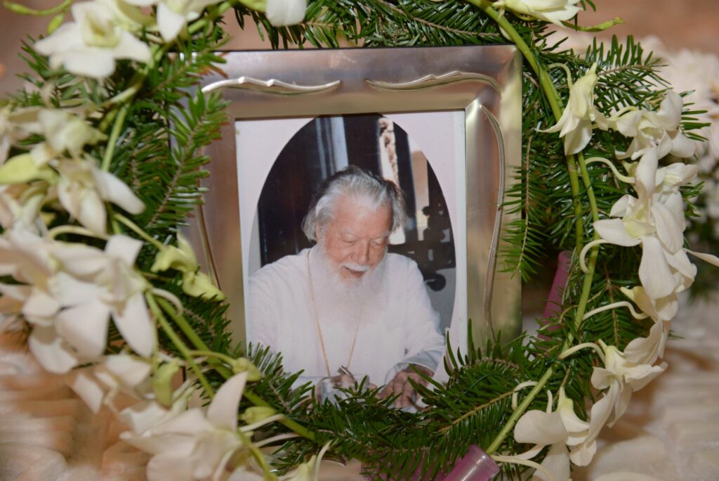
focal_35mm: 48
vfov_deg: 28.1
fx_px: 959
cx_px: 360
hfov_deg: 41.1
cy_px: 240
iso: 2000
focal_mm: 48
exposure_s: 1/125
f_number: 3.2
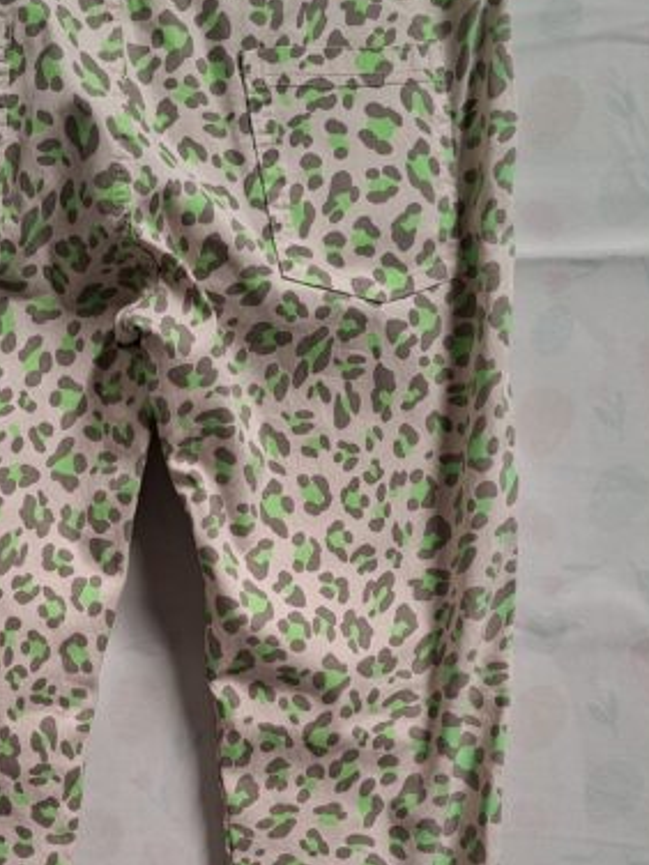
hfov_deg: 29.2
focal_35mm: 49
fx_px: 1225
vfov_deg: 37.8
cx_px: 156
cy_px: 665
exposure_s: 1/100
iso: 250
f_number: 1.8
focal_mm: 5.54
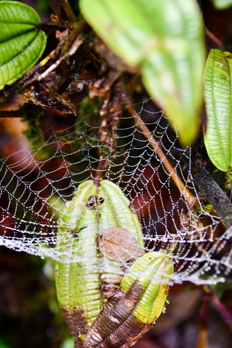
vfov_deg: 24.2
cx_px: 116
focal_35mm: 84
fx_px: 812
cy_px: 174
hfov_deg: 16.3
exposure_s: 1/125
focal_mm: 56
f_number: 5.3
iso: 1800
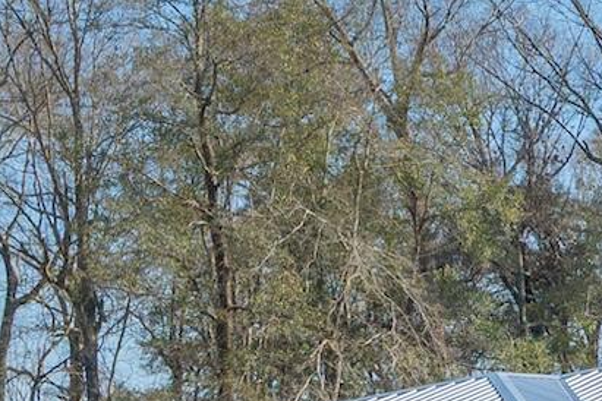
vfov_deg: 7.6
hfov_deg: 9.8
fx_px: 2987
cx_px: 1563
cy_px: 522
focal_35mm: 179
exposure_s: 1/400
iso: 100
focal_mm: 24.5
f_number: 9
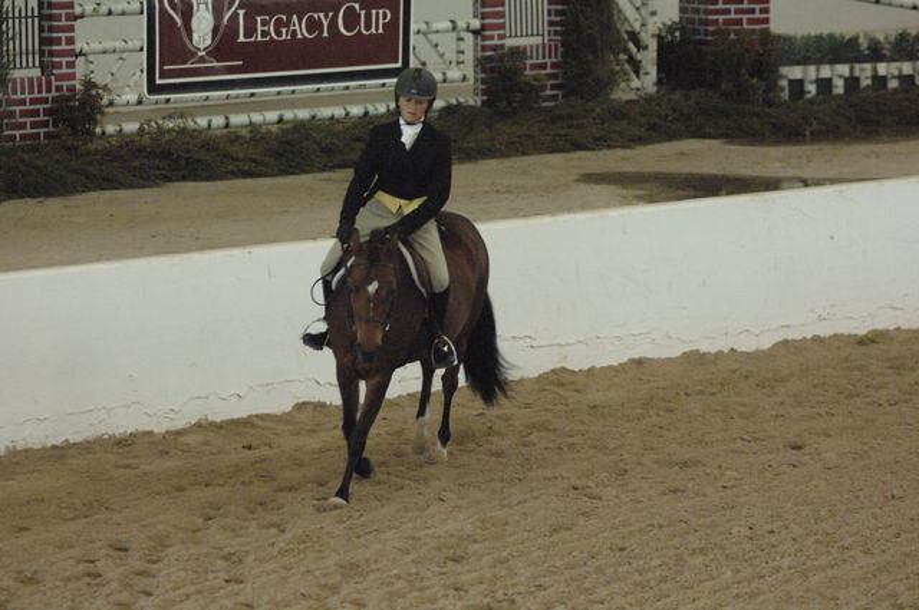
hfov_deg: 11.0
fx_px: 4780
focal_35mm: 188
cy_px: 305
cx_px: 460
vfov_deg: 7.3
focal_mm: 125
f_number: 2.8
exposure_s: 1/320
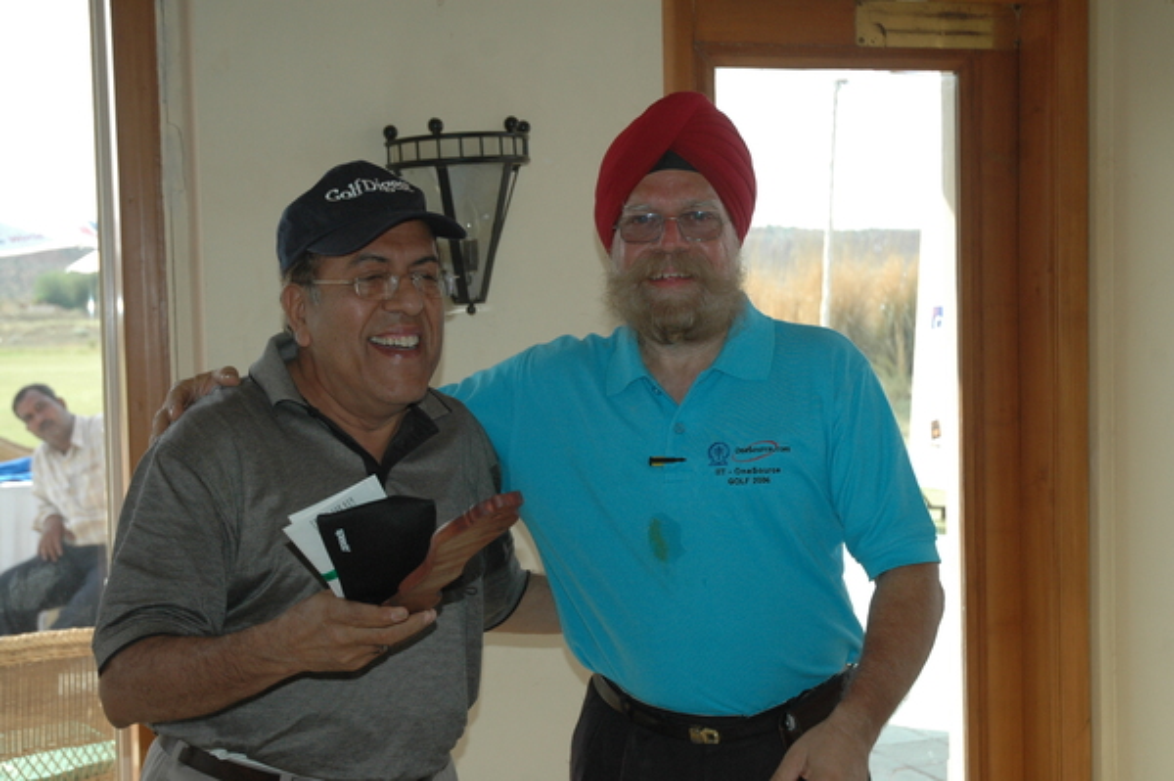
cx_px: 587
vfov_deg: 25.7
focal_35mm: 52
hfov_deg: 37.9
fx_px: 1711
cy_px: 390
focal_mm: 35
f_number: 5
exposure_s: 1/500
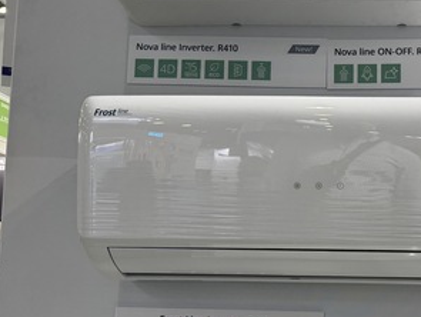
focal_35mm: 39
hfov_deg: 46.1
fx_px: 475
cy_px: 230
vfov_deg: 36.2
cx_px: 317
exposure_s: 1/100
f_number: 1.78
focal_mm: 6.76
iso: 160
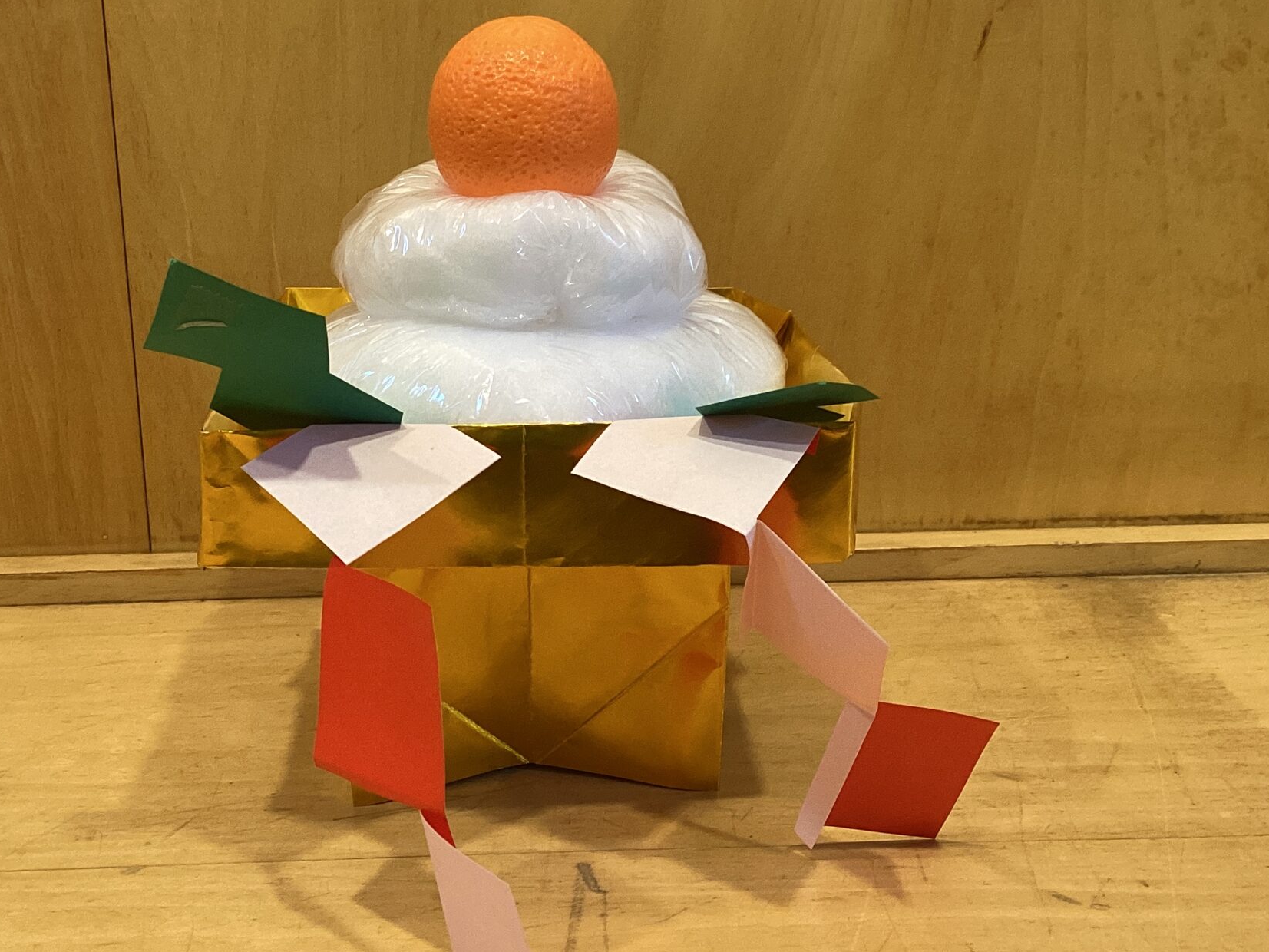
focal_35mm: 48
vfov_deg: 30.3
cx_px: 554
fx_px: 1760
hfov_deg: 39.6
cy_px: 438
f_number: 2.4
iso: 125
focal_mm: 3.3
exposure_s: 1/50
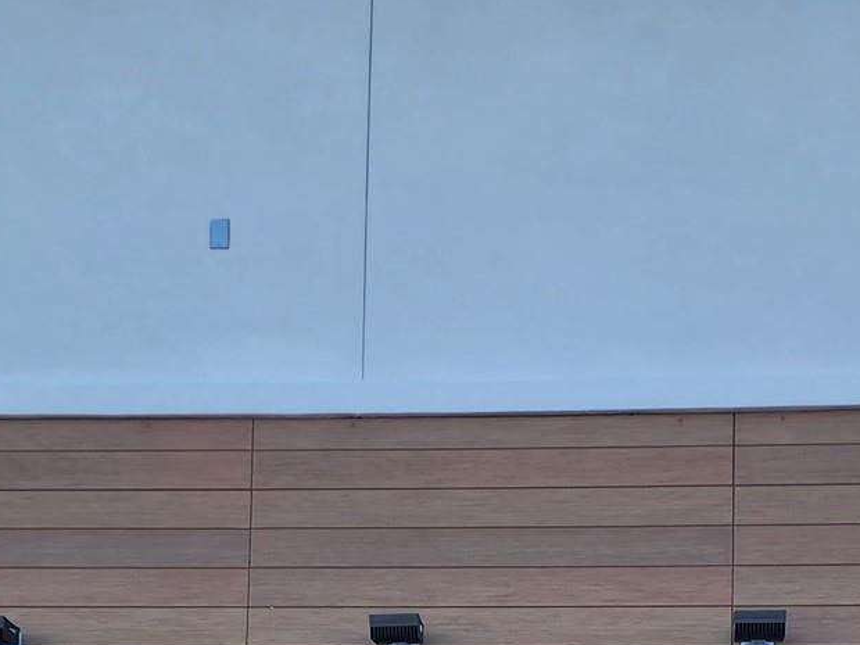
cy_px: 727
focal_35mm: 76
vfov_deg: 18.6
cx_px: 497
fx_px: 1888
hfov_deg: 25.6
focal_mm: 6.4
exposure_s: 1/247
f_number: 1.8
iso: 12
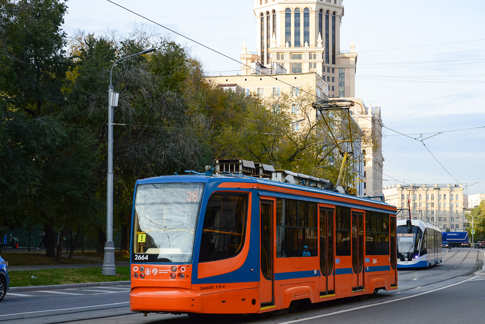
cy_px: 184
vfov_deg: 20.3
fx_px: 903
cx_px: 263
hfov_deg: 30.1
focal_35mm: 67
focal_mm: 38
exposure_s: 1/320
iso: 200
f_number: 5.6
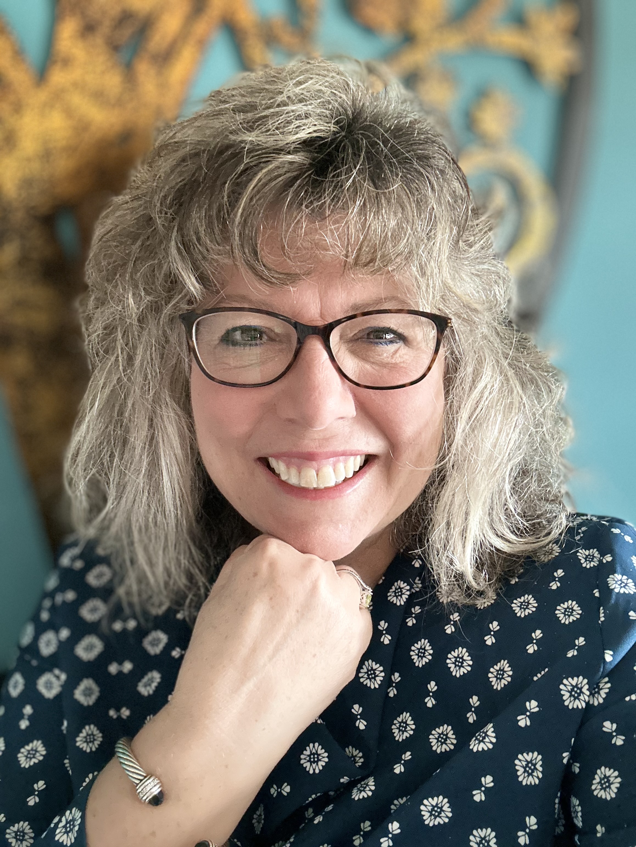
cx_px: 318
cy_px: 424
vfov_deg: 60.0
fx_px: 735
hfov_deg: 46.8
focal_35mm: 30
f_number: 1.9
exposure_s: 1/40
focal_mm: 2.69
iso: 400
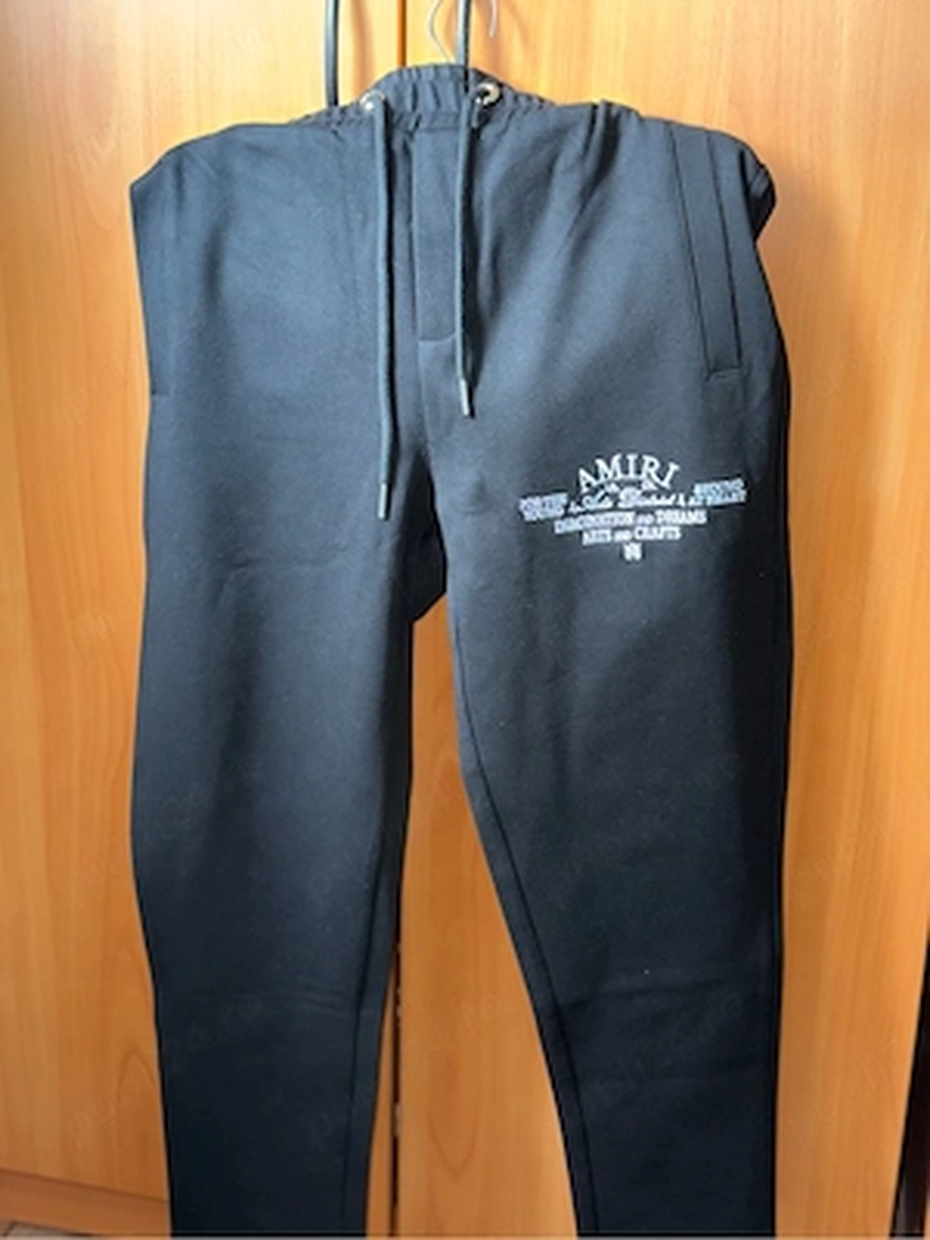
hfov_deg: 30.3
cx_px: 465
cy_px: 620
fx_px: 1719
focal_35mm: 48
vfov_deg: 39.7
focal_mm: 6.76
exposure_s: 1/13
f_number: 1.78
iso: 80
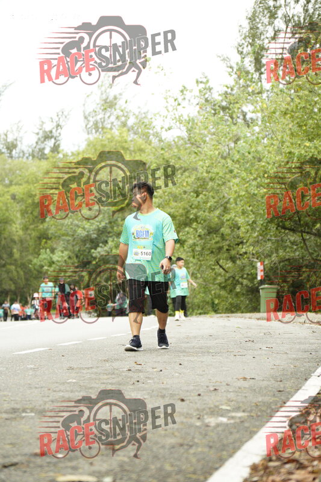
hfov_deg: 13.0
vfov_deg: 19.5
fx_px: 1405
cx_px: 160
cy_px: 241
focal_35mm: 105
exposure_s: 1/1000
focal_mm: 70
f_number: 2.8
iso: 4000
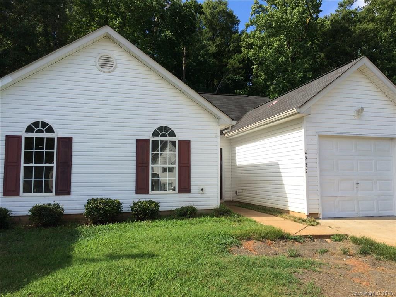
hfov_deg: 61.7
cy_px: 148
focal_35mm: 29
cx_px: 198
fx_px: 332
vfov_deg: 48.2
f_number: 2.2
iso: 32
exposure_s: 1/1208
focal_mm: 4.15
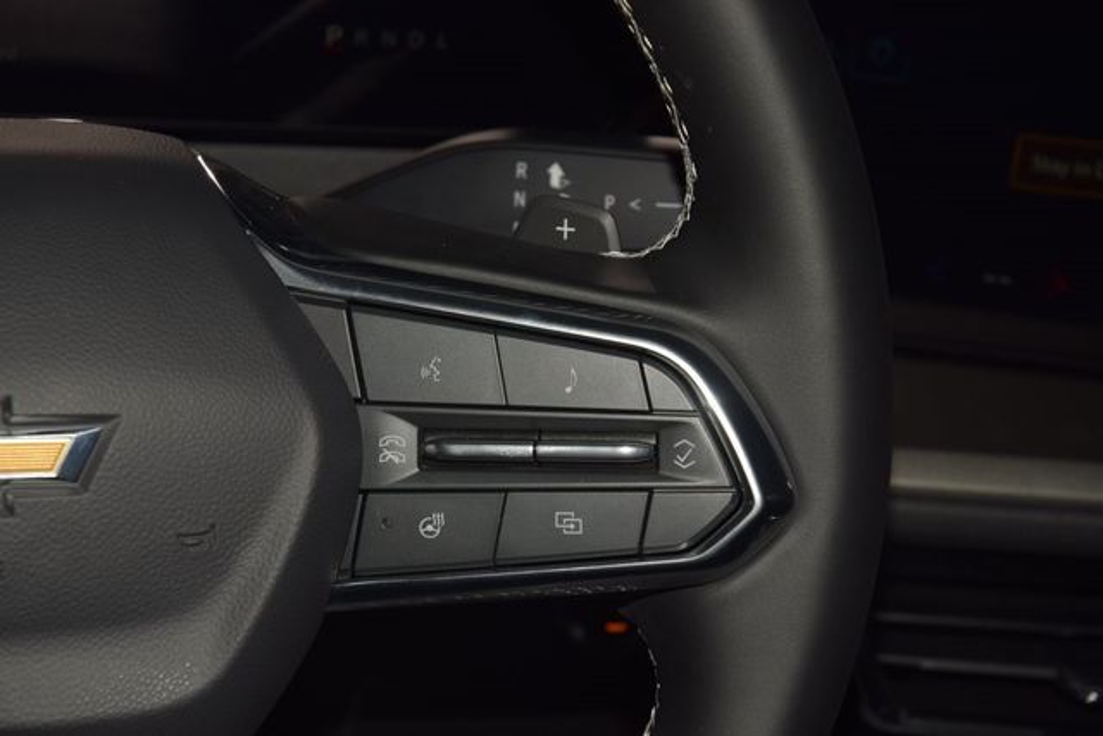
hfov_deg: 19.5
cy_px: 368
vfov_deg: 13.0
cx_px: 552
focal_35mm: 105
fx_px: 3218
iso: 100
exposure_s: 1/125
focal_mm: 70
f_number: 8
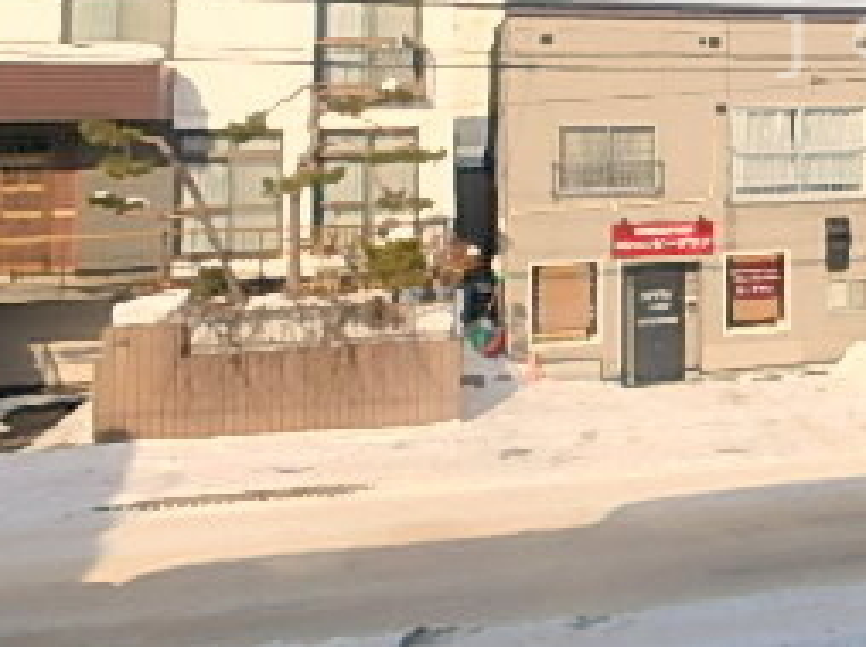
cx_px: 1009
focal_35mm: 53
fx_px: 1325
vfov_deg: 26.4
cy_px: 37
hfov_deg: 31.1
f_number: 6
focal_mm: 3.7
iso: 125
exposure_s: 1/640
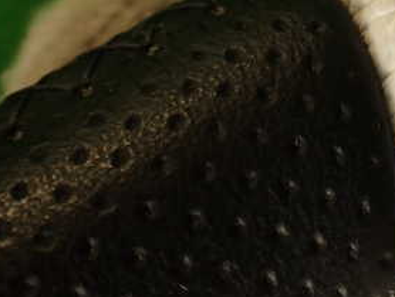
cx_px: 411
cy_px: 11
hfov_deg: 26.4
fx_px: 788
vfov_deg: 20.7
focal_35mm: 69
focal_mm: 5.79
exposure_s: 1/80
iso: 100
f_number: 2.4
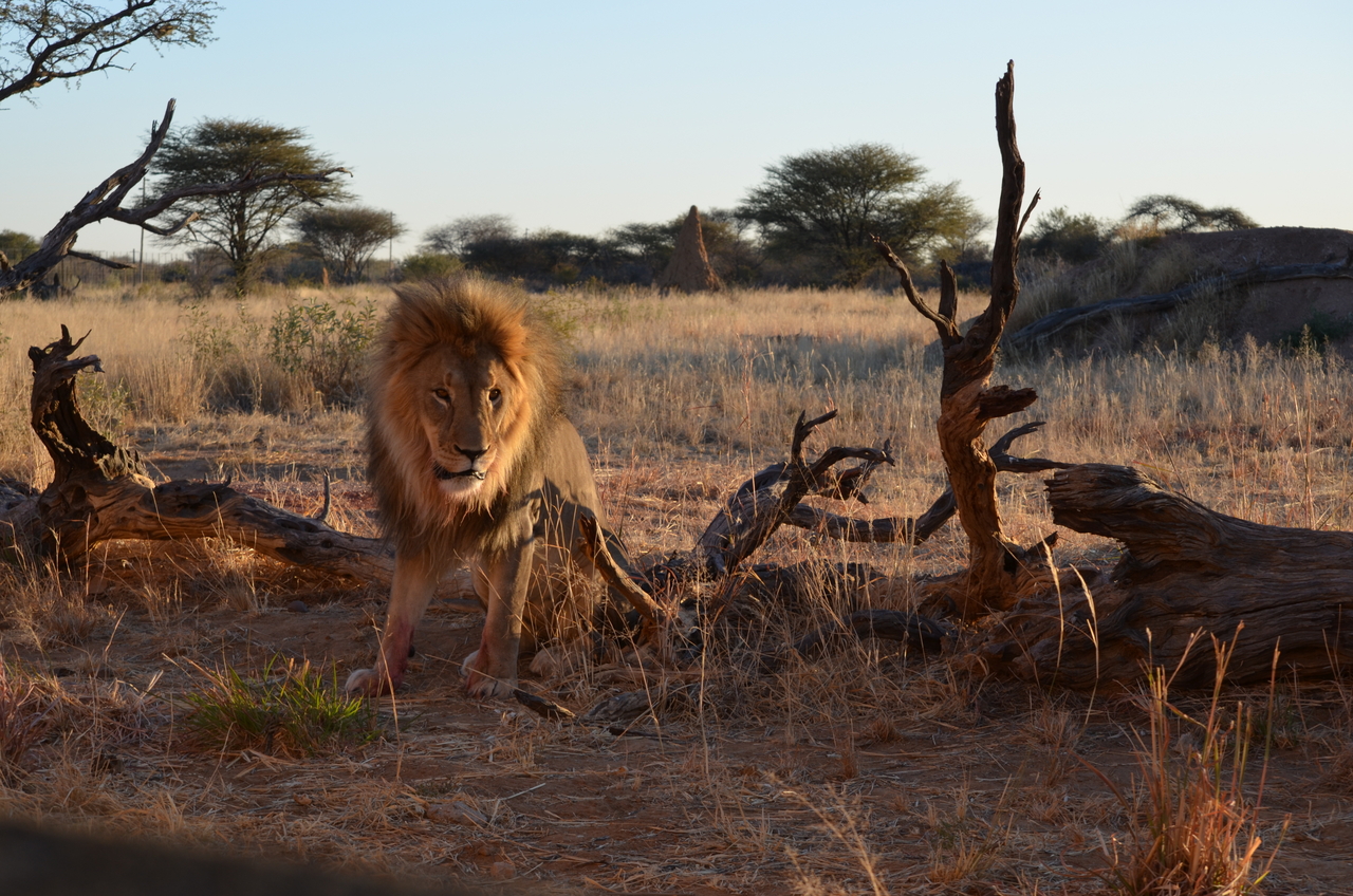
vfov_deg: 15.6
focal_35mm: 87
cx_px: 676
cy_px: 448
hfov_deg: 23.4
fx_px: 3263
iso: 200
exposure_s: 1/200
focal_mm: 58
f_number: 7.1
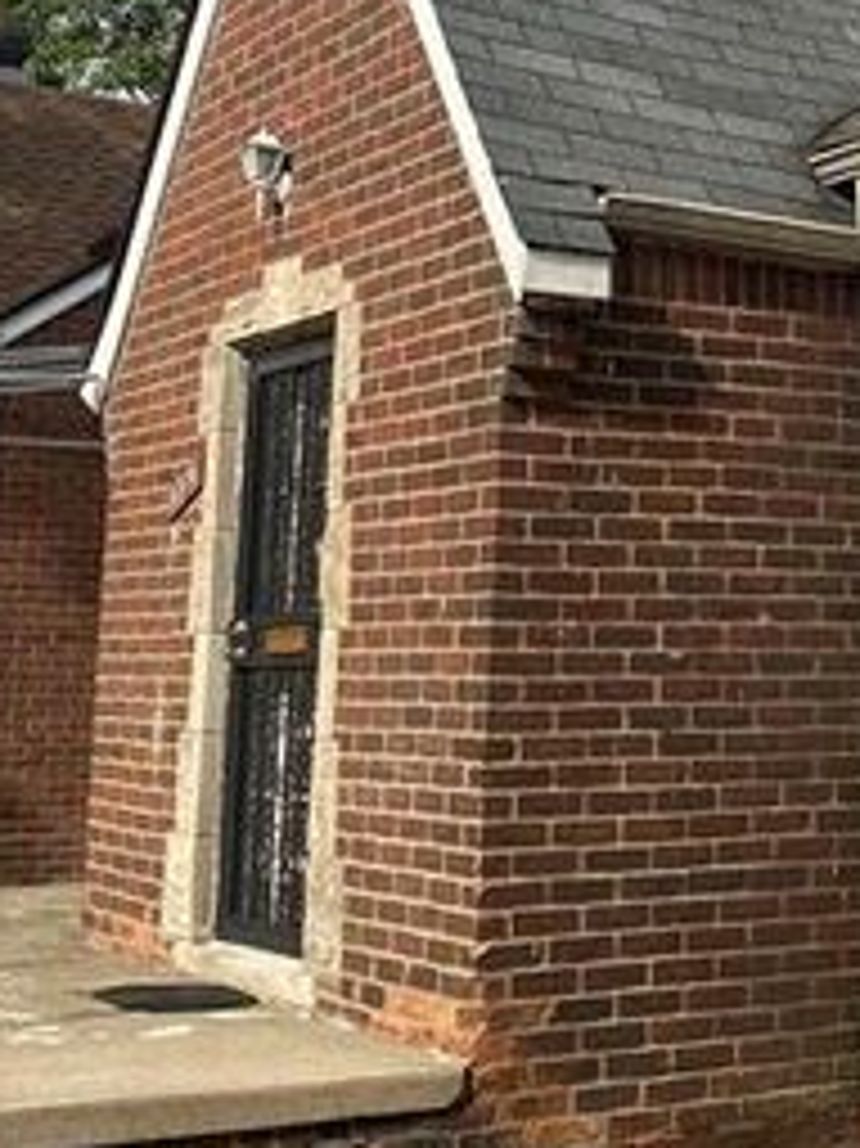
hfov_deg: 20.9
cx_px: 860
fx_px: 2254
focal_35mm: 68
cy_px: 353
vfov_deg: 28.3
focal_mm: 4.25
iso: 32
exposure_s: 1/3125
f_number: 1.8
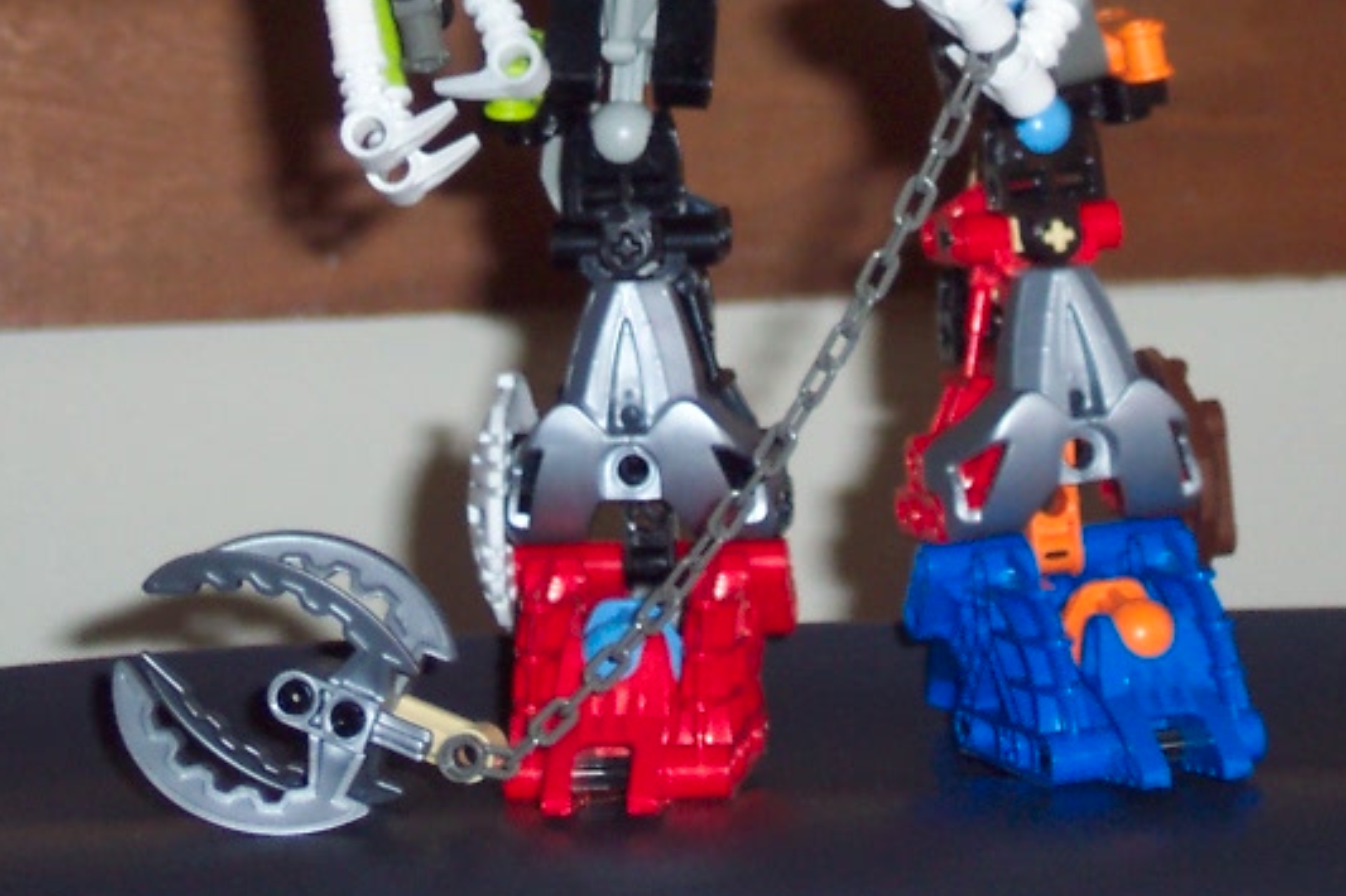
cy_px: 61
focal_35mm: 154
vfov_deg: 8.9
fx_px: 5756
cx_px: 783
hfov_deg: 13.3
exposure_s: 1/60
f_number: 4
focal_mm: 16
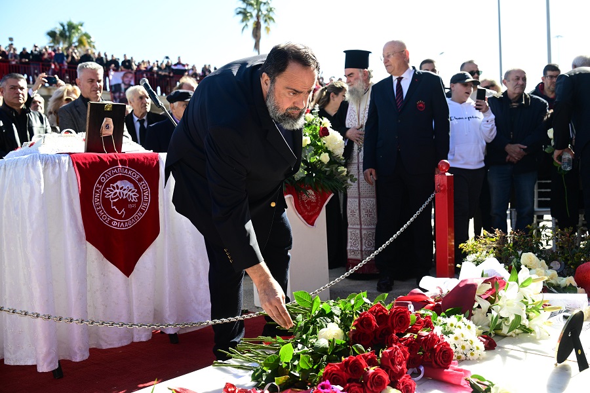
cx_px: 295
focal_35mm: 35
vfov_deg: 37.9
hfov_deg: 54.4
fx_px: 574
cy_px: 196
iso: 500
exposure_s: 1/1250
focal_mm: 35
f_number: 4
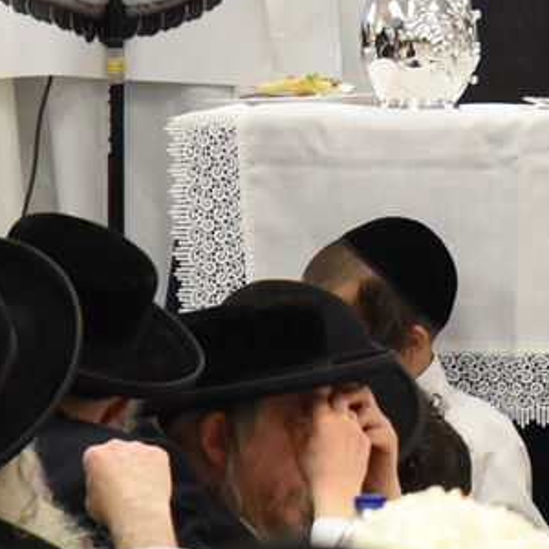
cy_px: -163
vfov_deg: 5.0
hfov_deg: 5.0
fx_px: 6244
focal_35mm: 348
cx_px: 177
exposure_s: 1/250
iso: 4000
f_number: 5.6
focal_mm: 120
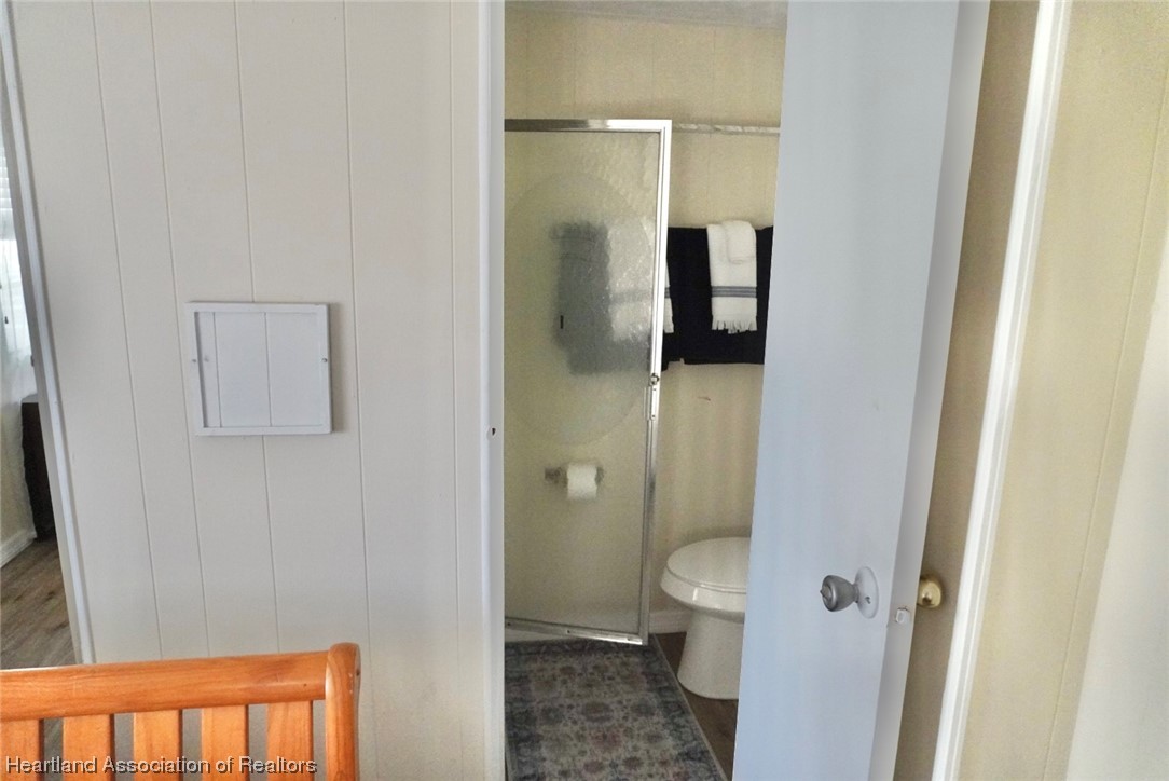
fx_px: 780
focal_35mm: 24
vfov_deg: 53.2
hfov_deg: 73.7
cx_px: 584
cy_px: 390
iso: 4000
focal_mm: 16
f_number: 3.5
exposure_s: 1/160
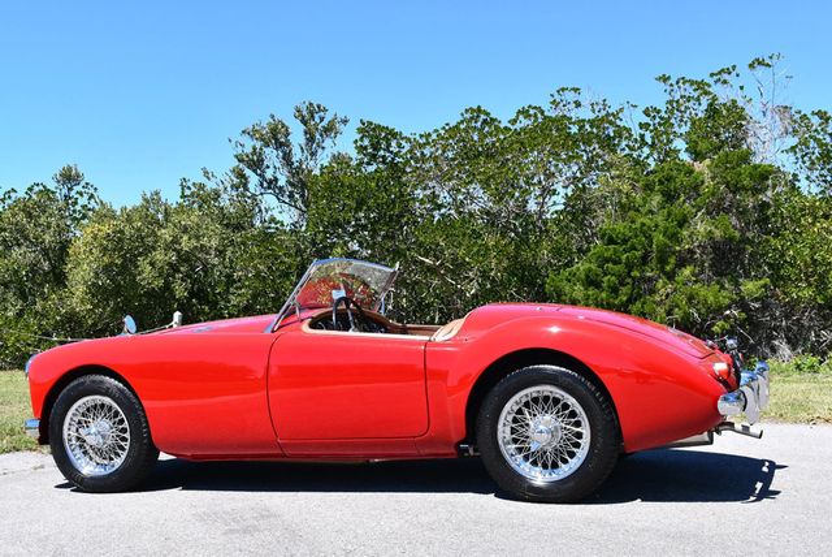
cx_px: 416
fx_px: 1064
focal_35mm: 46
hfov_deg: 42.7
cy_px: 278
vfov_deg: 29.3
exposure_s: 1/250
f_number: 8
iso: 125
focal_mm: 23
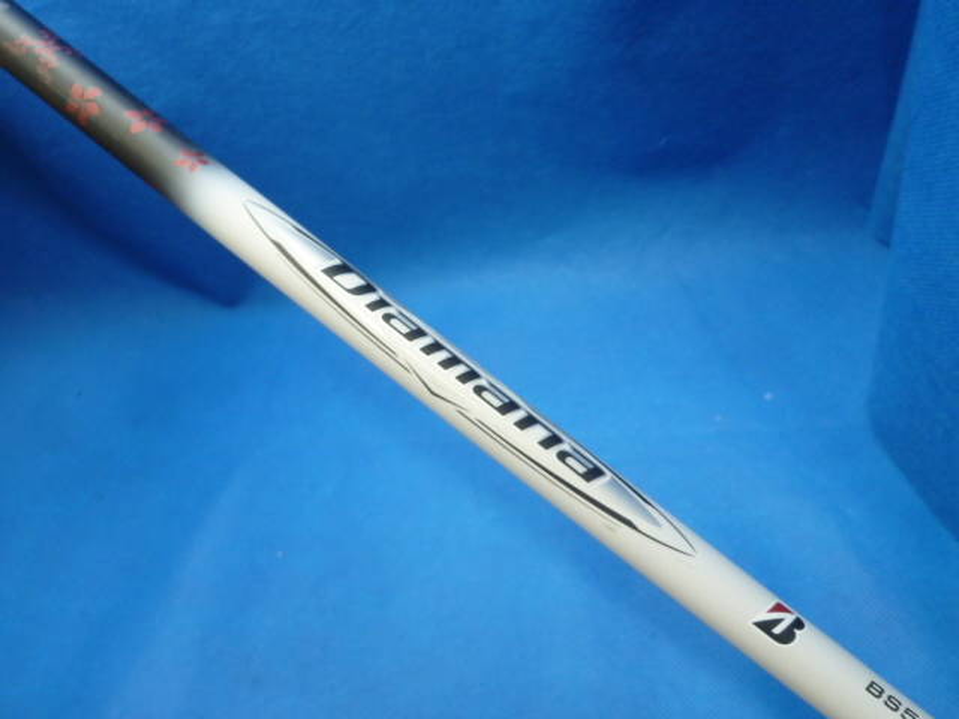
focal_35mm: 29
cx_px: 480
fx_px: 803
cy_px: 360
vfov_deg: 48.2
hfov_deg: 61.7
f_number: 3
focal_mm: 5.2
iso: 250
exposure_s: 1/30
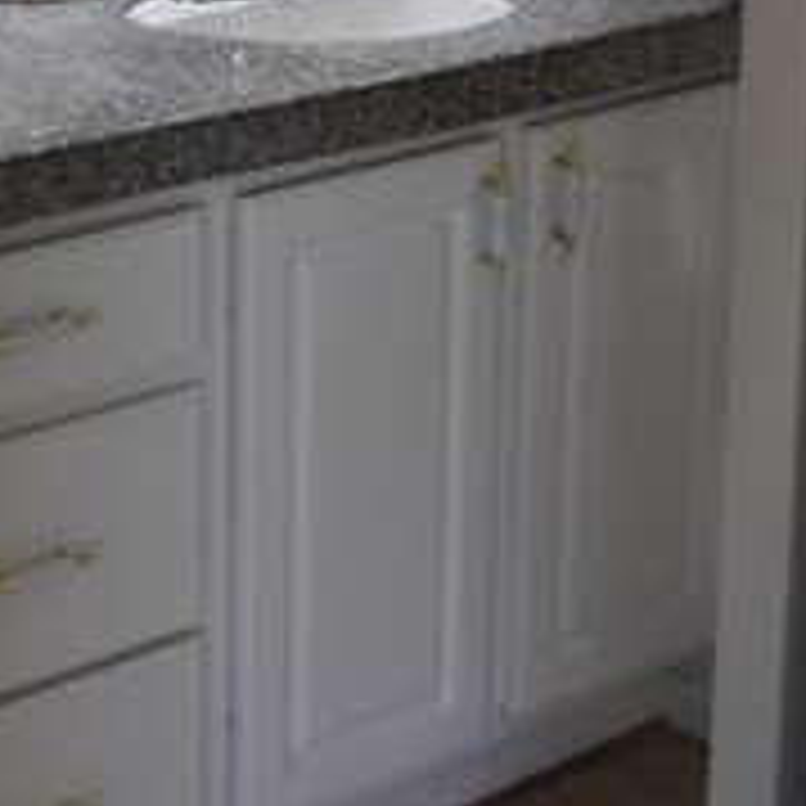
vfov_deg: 18.5
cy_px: -29
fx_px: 2397
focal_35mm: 91
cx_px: -113
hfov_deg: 18.3
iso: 400
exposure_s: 1/100
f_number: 5
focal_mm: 20
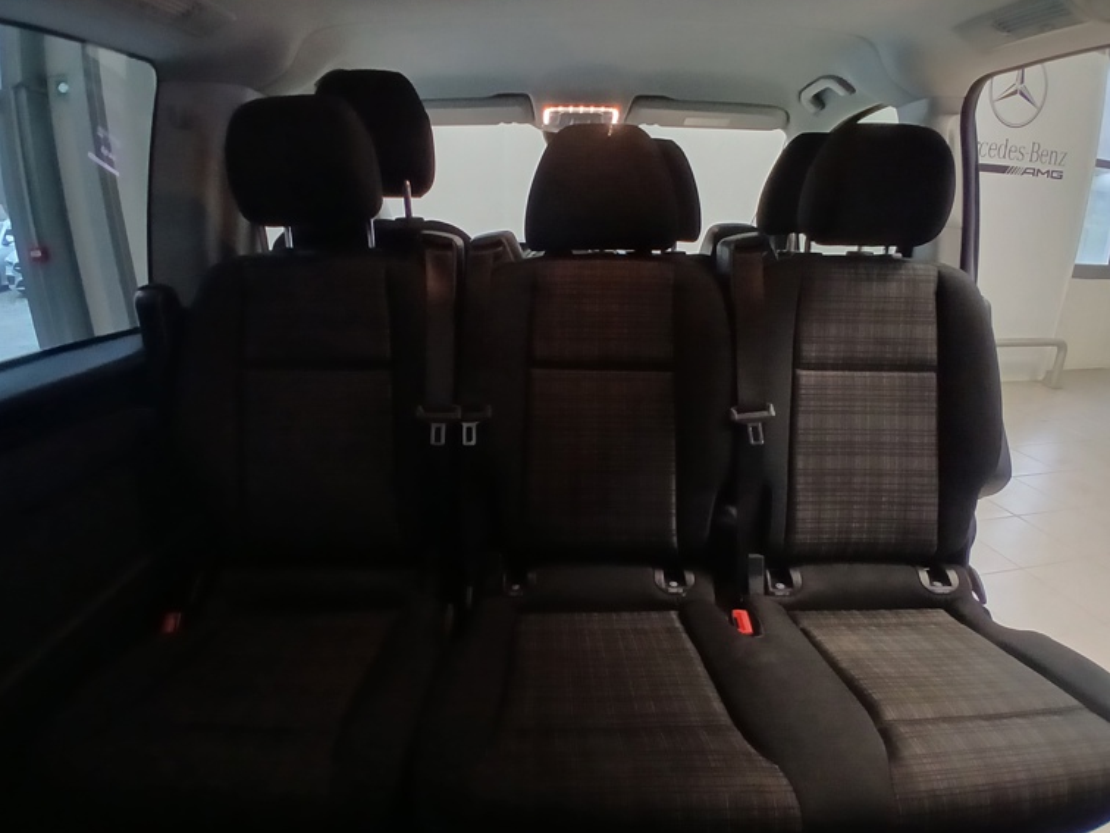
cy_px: 433
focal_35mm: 18
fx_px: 577
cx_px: 558
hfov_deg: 87.8
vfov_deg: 71.6
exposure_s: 1/25
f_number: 2.2
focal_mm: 1.4
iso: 640
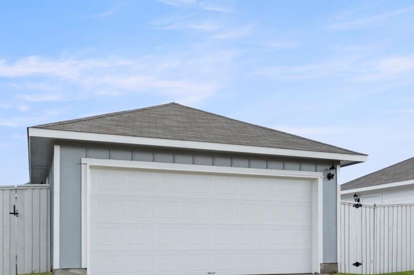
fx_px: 862
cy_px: 164
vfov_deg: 18.1
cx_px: 210
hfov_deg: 27.0
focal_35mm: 75
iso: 400
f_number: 8
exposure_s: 1/1250
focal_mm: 24
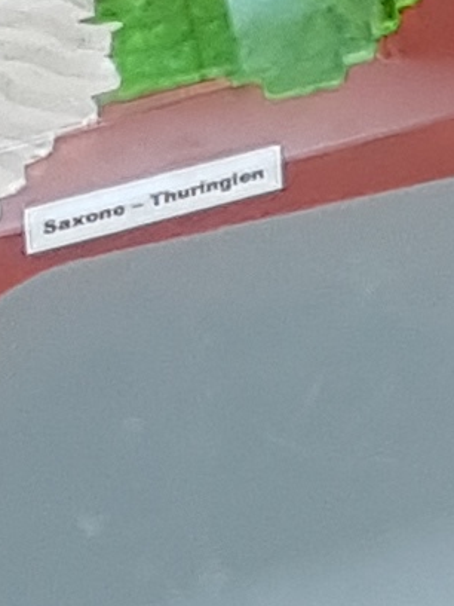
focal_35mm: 257
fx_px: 4494
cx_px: 2785
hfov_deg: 4.4
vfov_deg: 6.9
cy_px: -1267
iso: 64
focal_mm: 4.2
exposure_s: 1/50
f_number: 1.7
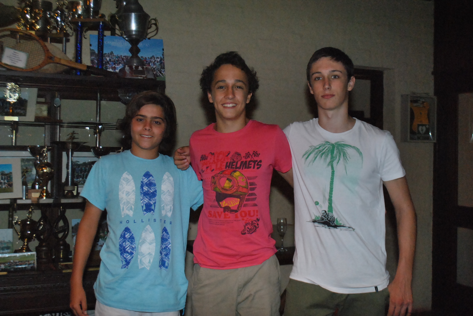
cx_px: 236
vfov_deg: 29.9
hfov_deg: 43.6
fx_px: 592
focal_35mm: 45
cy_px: 158
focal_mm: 30
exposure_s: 1/80
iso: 1600
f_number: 5.6
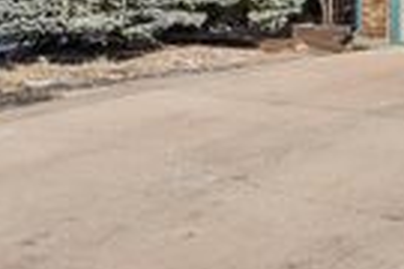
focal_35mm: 63
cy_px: -45
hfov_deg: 25.5
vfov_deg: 20.3
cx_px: 578
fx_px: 707
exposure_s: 1/100
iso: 100
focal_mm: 17
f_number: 8
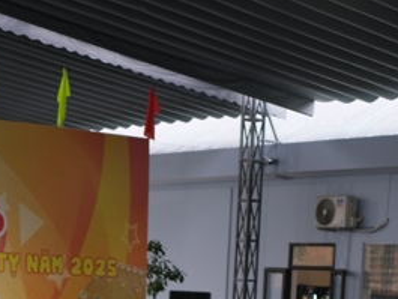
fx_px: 1403
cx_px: 173
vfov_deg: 11.7
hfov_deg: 16.1
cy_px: 421
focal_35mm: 122
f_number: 2.2
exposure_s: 1/90
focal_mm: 23
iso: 160
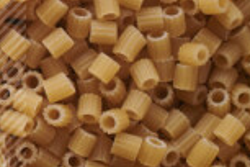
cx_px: -382
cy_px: -113
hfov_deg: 7.3
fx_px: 1819
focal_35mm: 262
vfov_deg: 5.2
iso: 160
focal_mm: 50
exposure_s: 1/100
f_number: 8
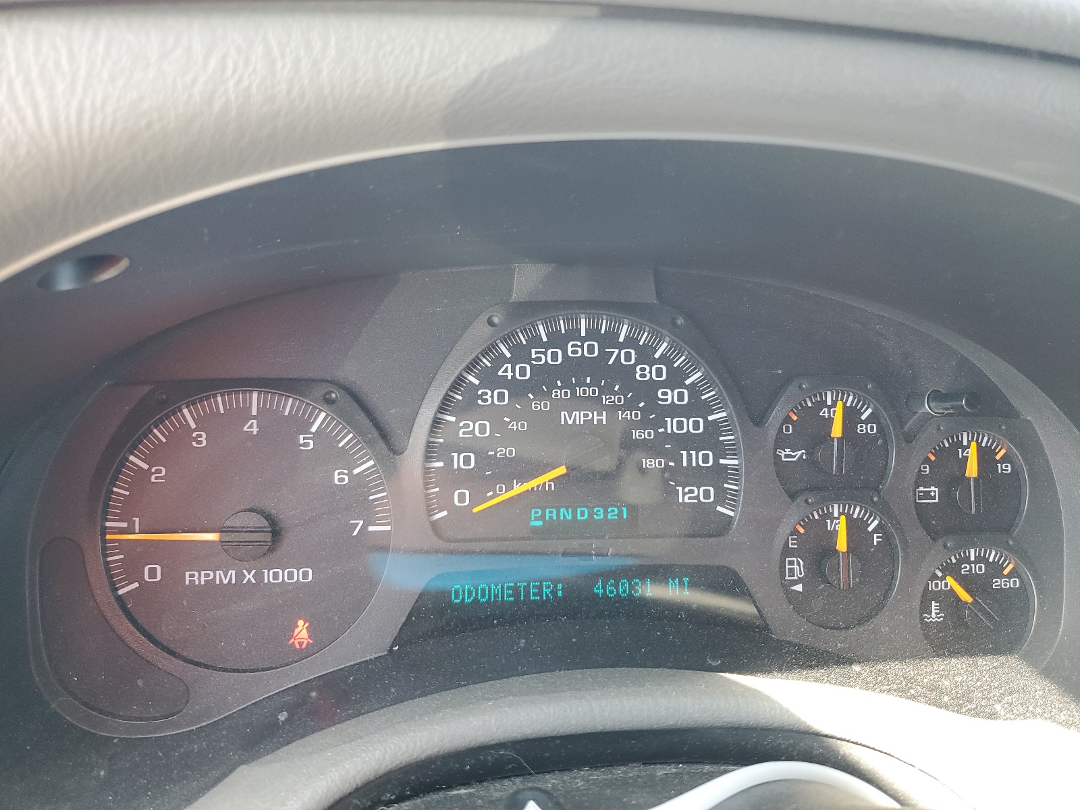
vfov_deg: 53.1
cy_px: 405
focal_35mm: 26
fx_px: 811
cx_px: 540
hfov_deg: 67.3
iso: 85
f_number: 1.5
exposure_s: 1/60.2
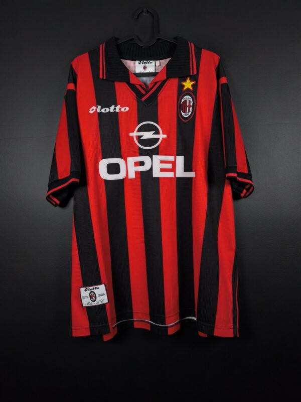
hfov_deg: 58.9
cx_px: 150
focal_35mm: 23
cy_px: 201
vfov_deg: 73.9
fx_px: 267
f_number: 1.6
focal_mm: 6.57
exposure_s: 1/160
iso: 400
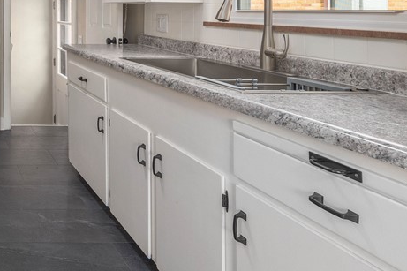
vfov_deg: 36.6
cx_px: 9
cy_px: 11
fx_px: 373
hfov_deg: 48.3
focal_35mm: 33
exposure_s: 1/60
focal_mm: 14
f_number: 8
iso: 100
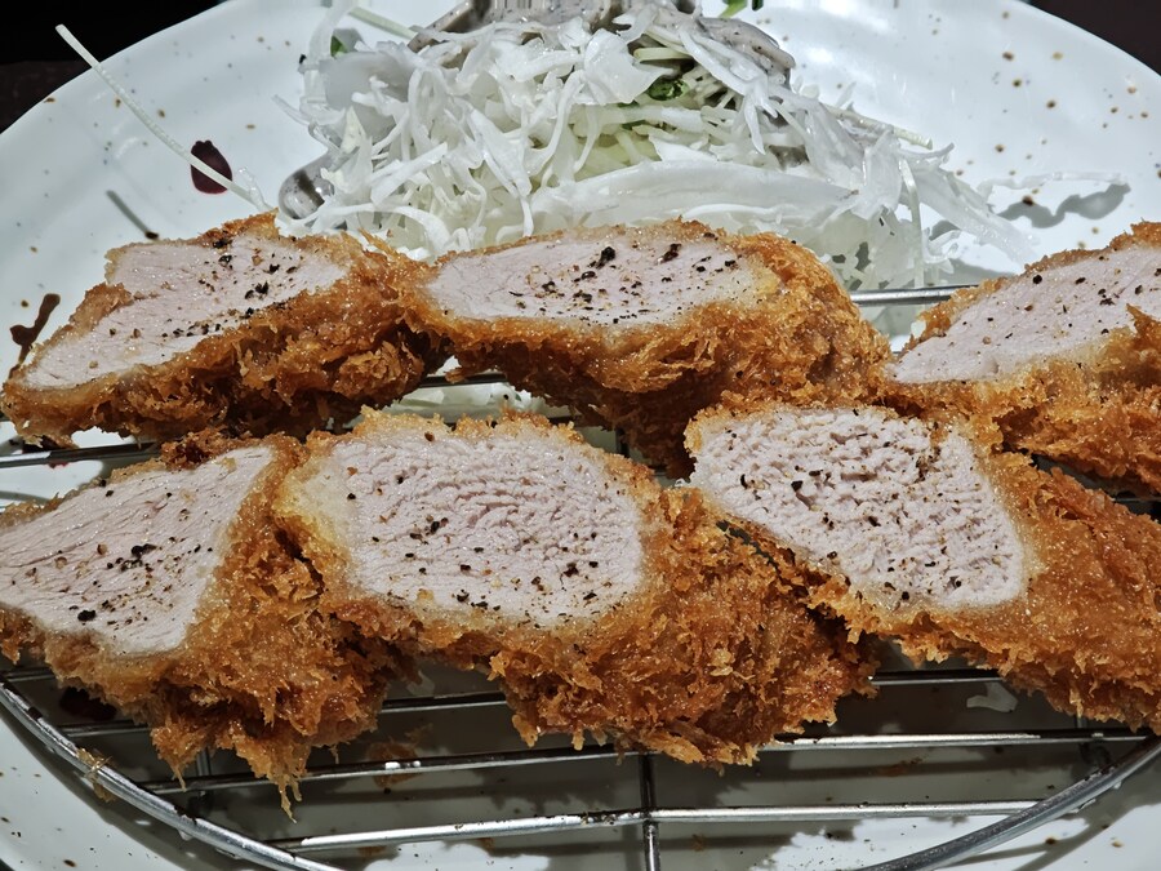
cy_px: 436
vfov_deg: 21.0
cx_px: 580
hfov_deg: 27.8
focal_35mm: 70
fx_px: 2348
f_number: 1.8
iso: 160
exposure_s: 1/120
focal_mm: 11.5
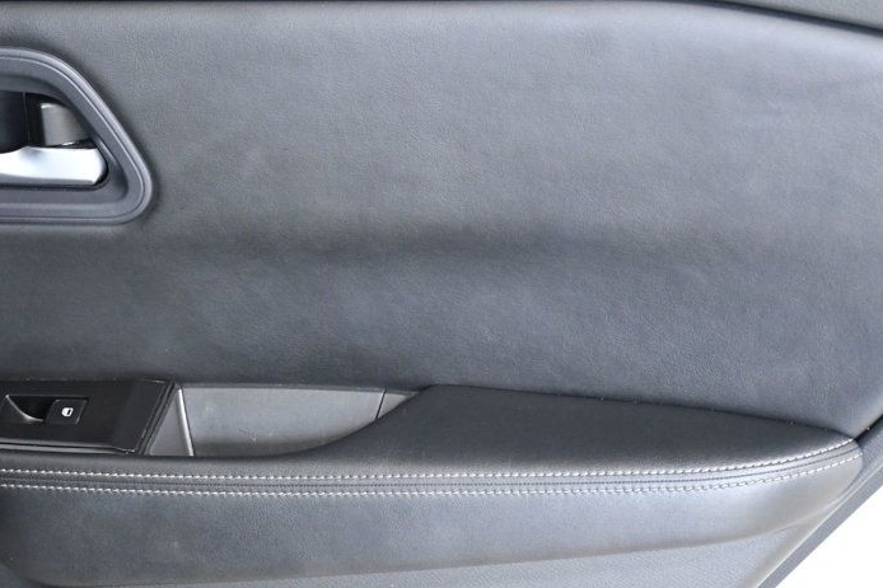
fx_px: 2280
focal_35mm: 93
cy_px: 372
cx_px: 318
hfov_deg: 21.9
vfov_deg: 14.7
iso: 2500
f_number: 5
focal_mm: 42
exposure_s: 1/100
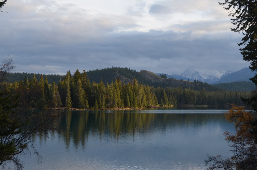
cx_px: 141
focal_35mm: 66
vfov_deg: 20.6
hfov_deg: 30.7
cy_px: 101
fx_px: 469
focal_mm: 29
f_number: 4.5
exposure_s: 1/200
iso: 160
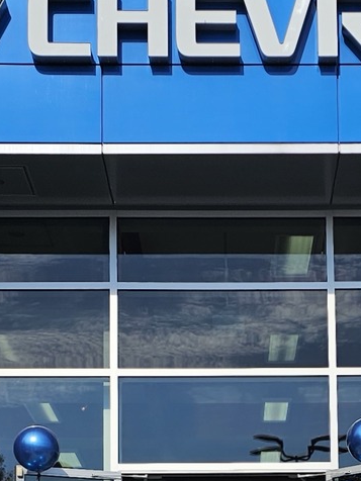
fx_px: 1377
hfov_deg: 14.9
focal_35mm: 99
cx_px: 254
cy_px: 540
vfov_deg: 19.0
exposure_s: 1/1804
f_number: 1.7
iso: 12
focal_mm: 6.3
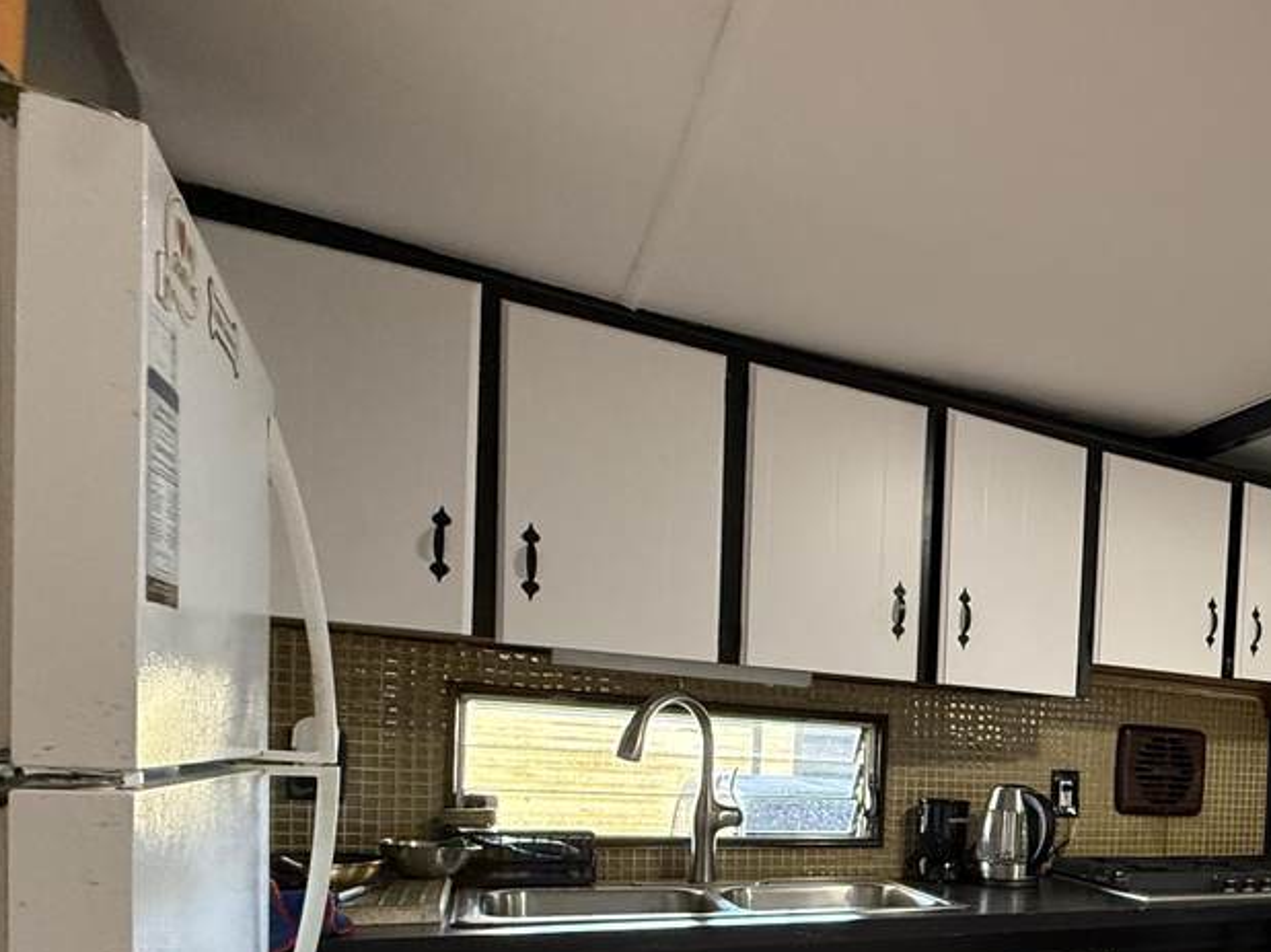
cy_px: 816
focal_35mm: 29
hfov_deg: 50.2
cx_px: 1267
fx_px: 1064
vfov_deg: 44.8
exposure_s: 1/60
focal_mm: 2.22
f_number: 2.2
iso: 320
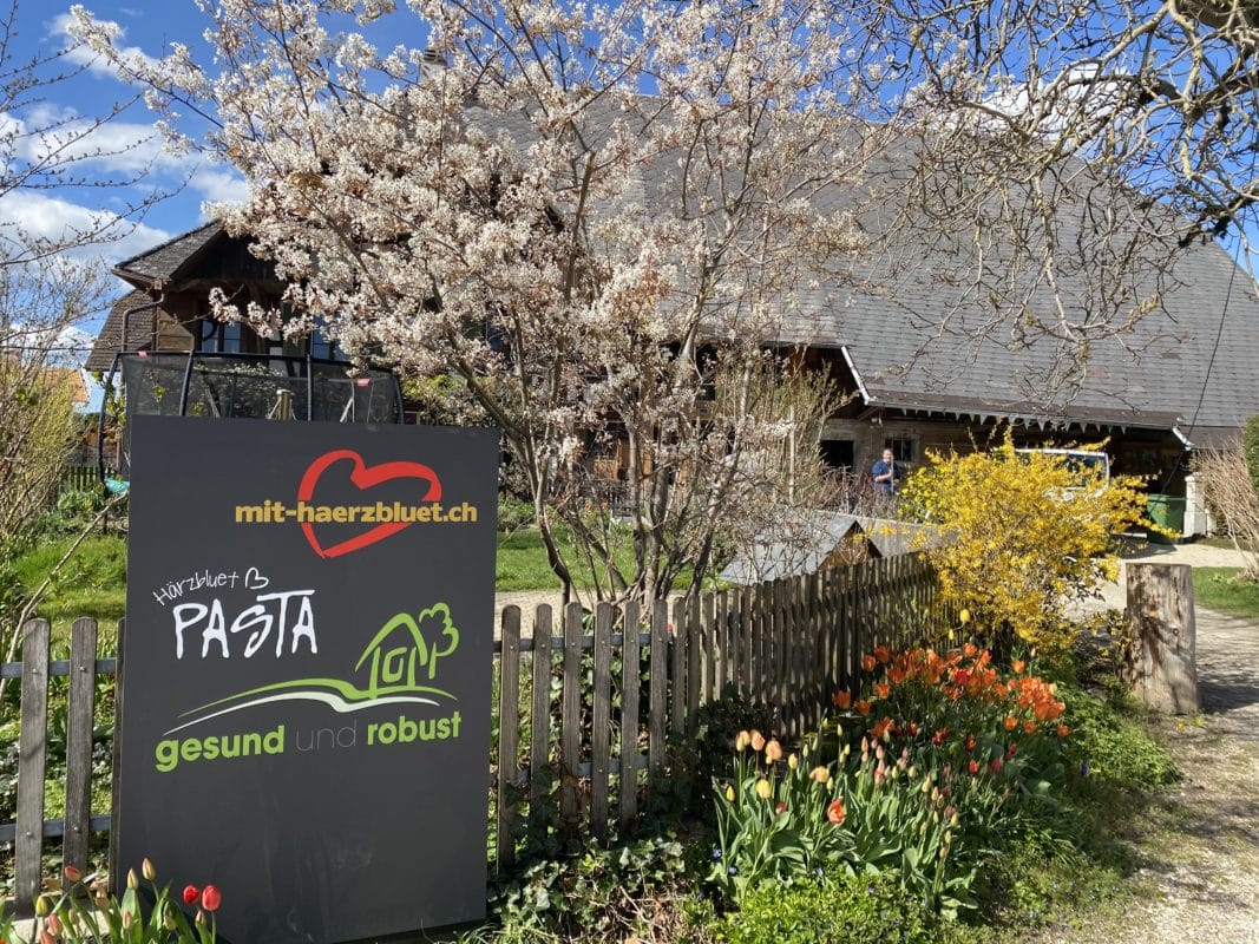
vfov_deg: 53.1
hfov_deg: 67.3
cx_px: 630
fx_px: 946
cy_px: 472
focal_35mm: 26
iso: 32
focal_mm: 4.25
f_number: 1.8
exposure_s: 1/1727
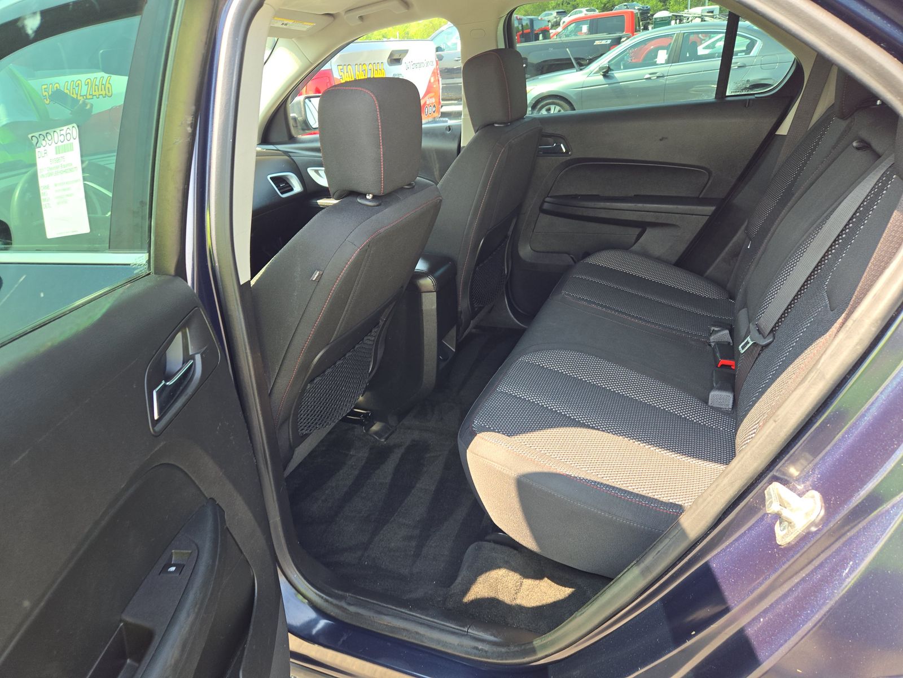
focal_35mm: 23
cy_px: 339
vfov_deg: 58.9
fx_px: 600
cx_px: 452
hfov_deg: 73.9
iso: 30
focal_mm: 5.4
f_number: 1.8
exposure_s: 1/119
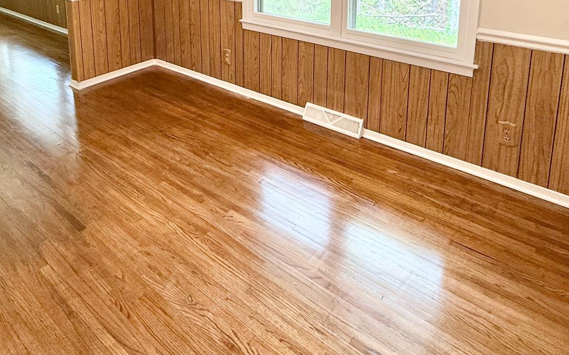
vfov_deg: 39.0
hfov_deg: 66.1
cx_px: 241
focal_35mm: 28
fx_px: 434
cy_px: -6
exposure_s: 1/120
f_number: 2.2
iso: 125
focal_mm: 2.22
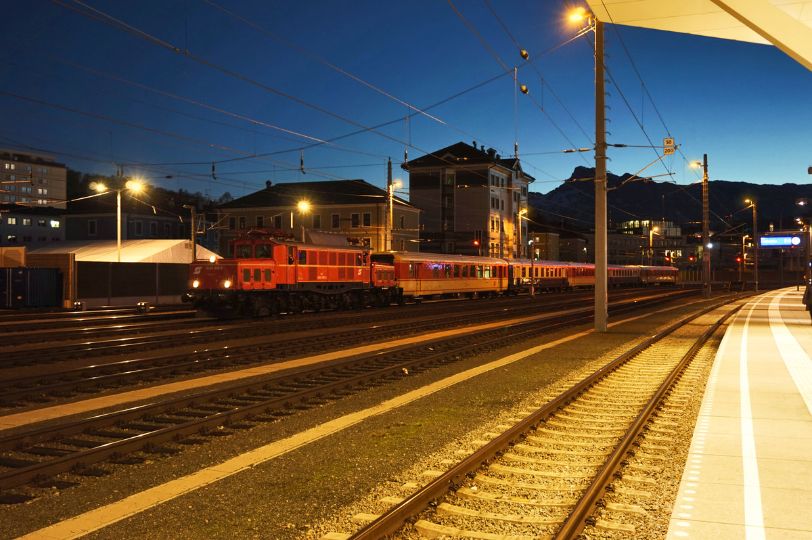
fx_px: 811
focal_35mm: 36
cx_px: 406
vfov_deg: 36.8
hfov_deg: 53.2
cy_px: 270
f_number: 4.5
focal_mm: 24
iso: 200
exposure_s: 1/3
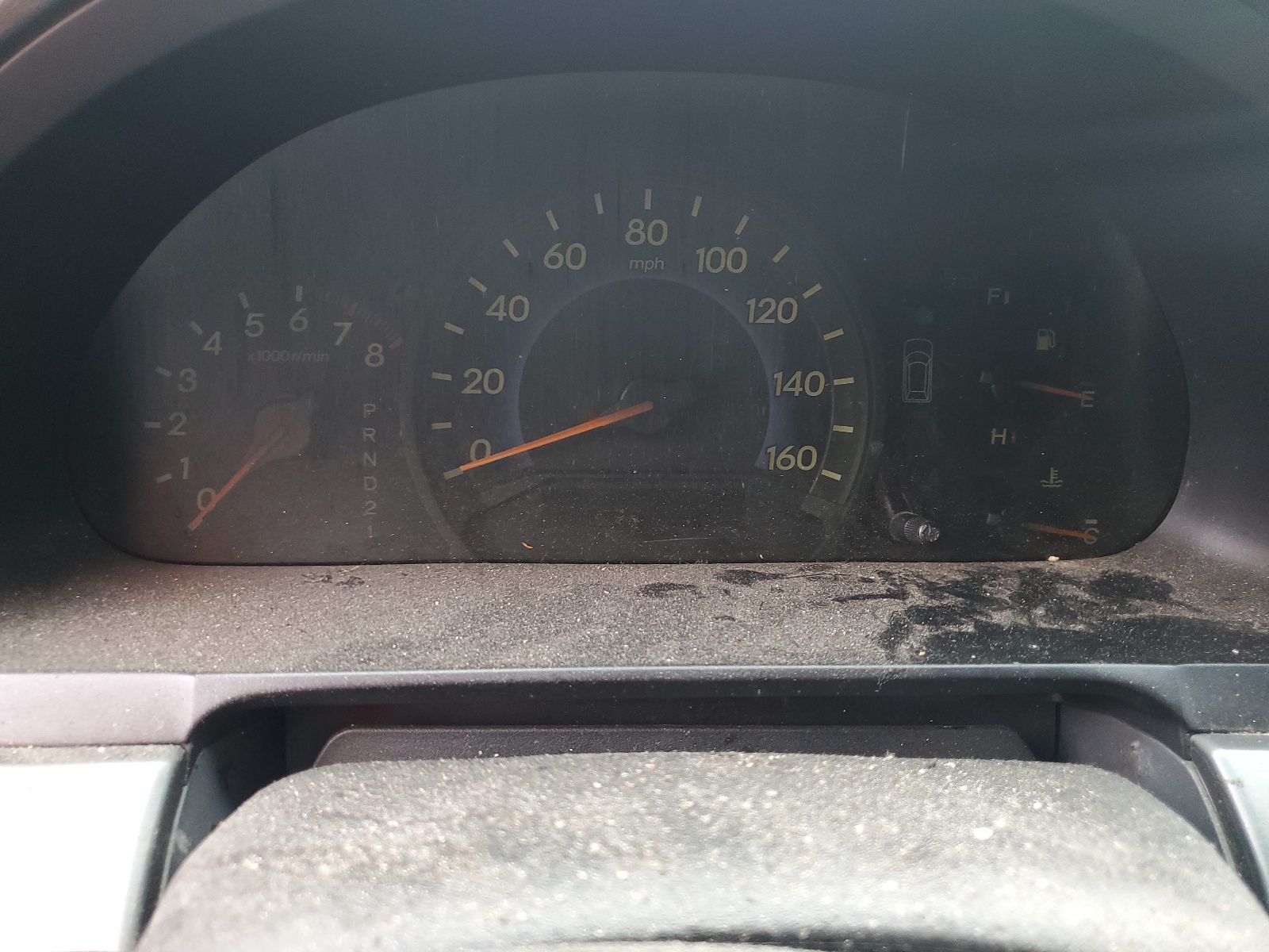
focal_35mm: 26
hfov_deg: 67.3
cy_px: 476
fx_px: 953
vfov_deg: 53.1
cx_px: 634
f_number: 1.5
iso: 89
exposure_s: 1/60.2
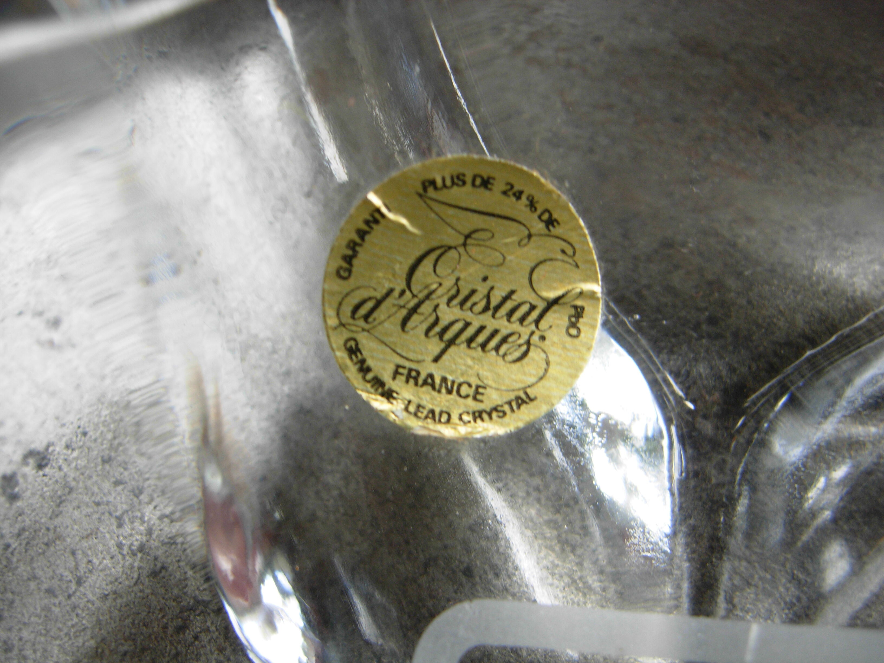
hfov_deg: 51.4
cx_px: 442
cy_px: 332
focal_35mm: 36
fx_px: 919
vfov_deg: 39.7
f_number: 3.8
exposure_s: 1/25.3
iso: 50
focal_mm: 7.5
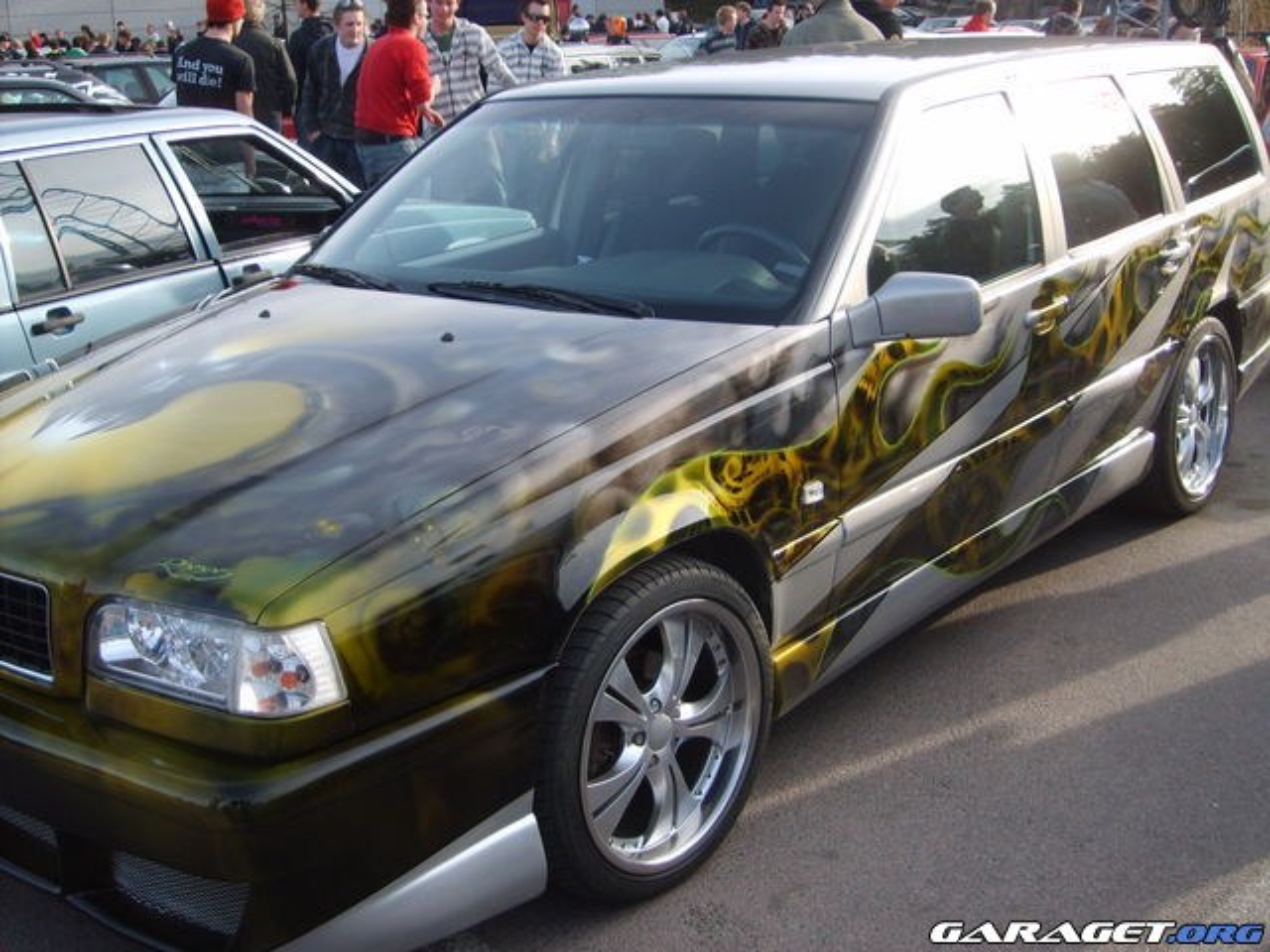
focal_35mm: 43
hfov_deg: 43.9
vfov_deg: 33.6
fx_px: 1578
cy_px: 476
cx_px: 635
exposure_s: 1/250
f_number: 3
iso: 50
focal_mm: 7.2
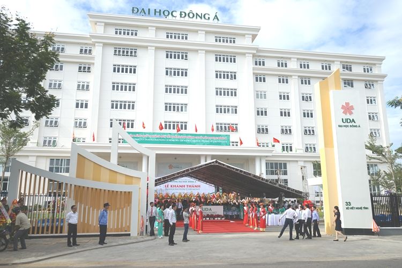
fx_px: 313
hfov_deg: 65.5
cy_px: 134
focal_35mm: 28
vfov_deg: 46.4
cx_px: 201
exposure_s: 1/250
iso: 100
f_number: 8
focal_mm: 28
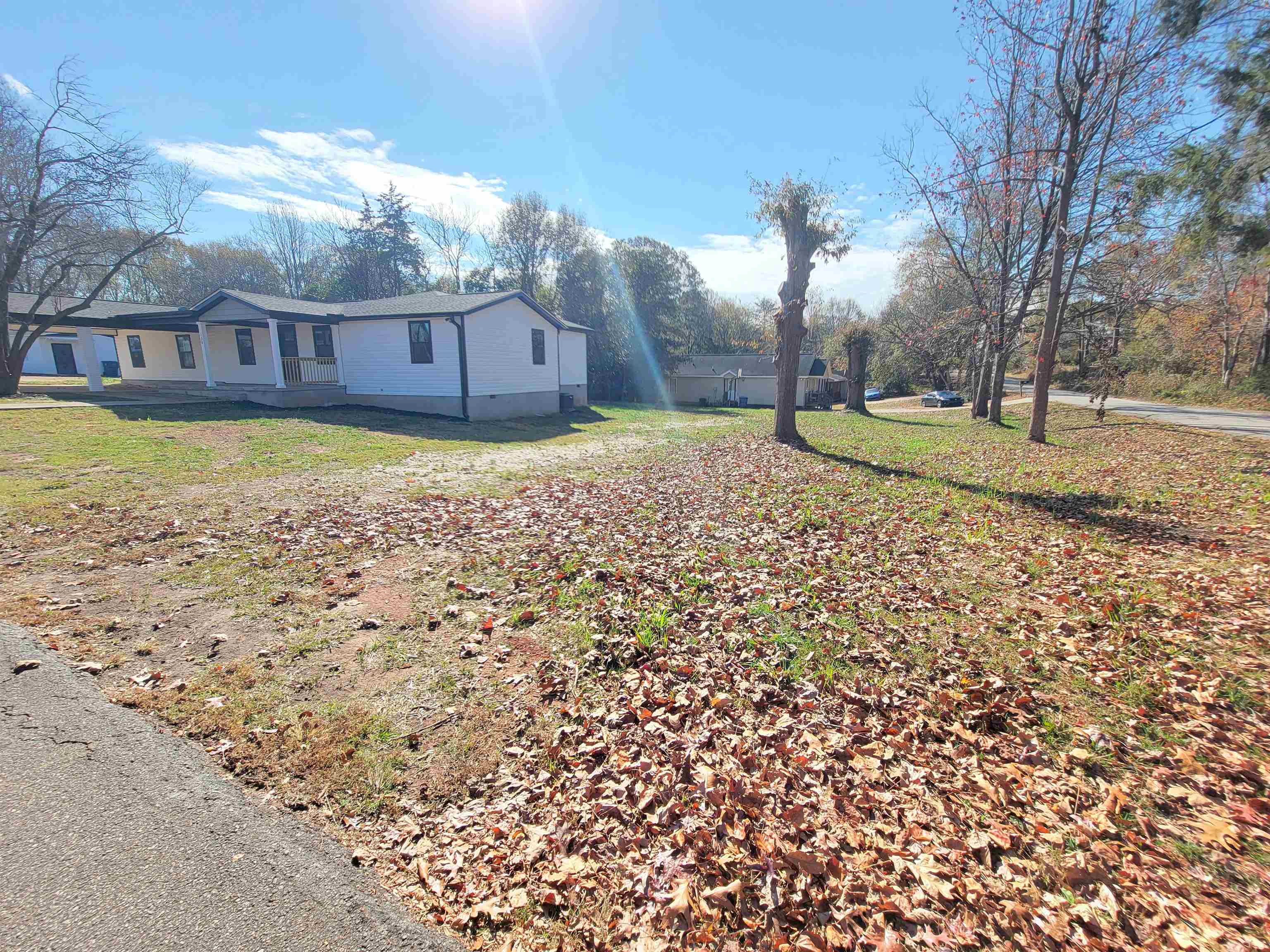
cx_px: 635
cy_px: 476
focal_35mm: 13
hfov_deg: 106.2
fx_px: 477
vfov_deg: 89.9
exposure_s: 1/471
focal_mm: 2.2
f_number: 2.2
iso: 50
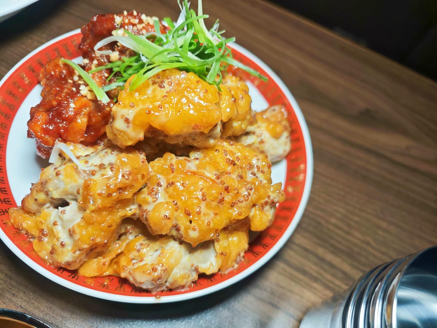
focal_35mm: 23
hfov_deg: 73.9
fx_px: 290
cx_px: 218
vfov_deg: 58.9
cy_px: 164
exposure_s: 1/600
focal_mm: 8.72
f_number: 2
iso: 1000
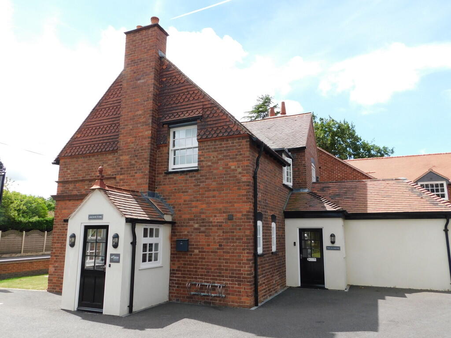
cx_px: 226
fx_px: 326
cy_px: 169
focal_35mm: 25
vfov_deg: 54.9
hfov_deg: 69.4
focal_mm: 4.5
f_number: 3.1
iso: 125
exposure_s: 1/800
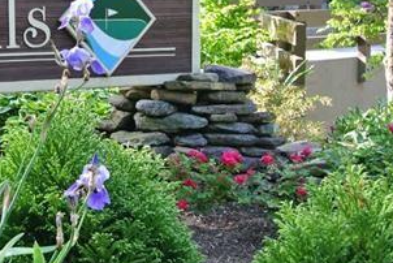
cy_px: 97
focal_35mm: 89
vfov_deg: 15.4
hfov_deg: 21.9
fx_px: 972
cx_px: -12
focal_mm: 15.7
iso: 100
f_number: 4.2
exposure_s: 1/60
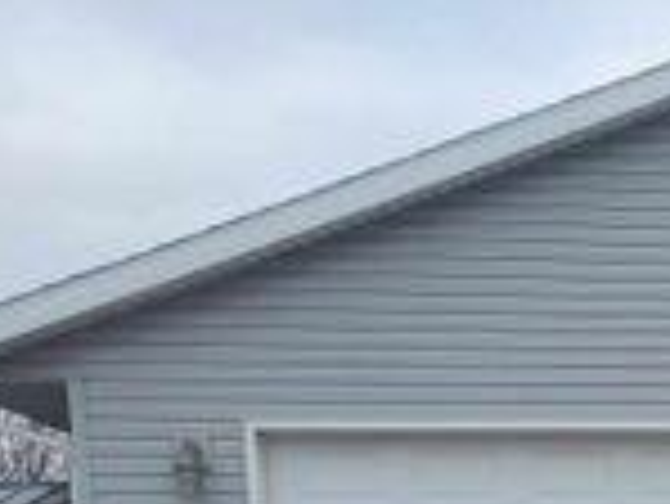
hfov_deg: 18.8
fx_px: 1685
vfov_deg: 15.8
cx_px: 1102
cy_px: 718
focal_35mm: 87
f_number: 2.4
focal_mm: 4.3
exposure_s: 1/148
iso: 50
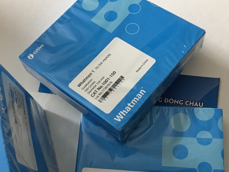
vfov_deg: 28.9
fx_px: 331
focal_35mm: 50
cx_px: 95
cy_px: 119
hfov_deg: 38.1
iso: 100
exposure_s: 1/17
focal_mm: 4.15
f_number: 2.2
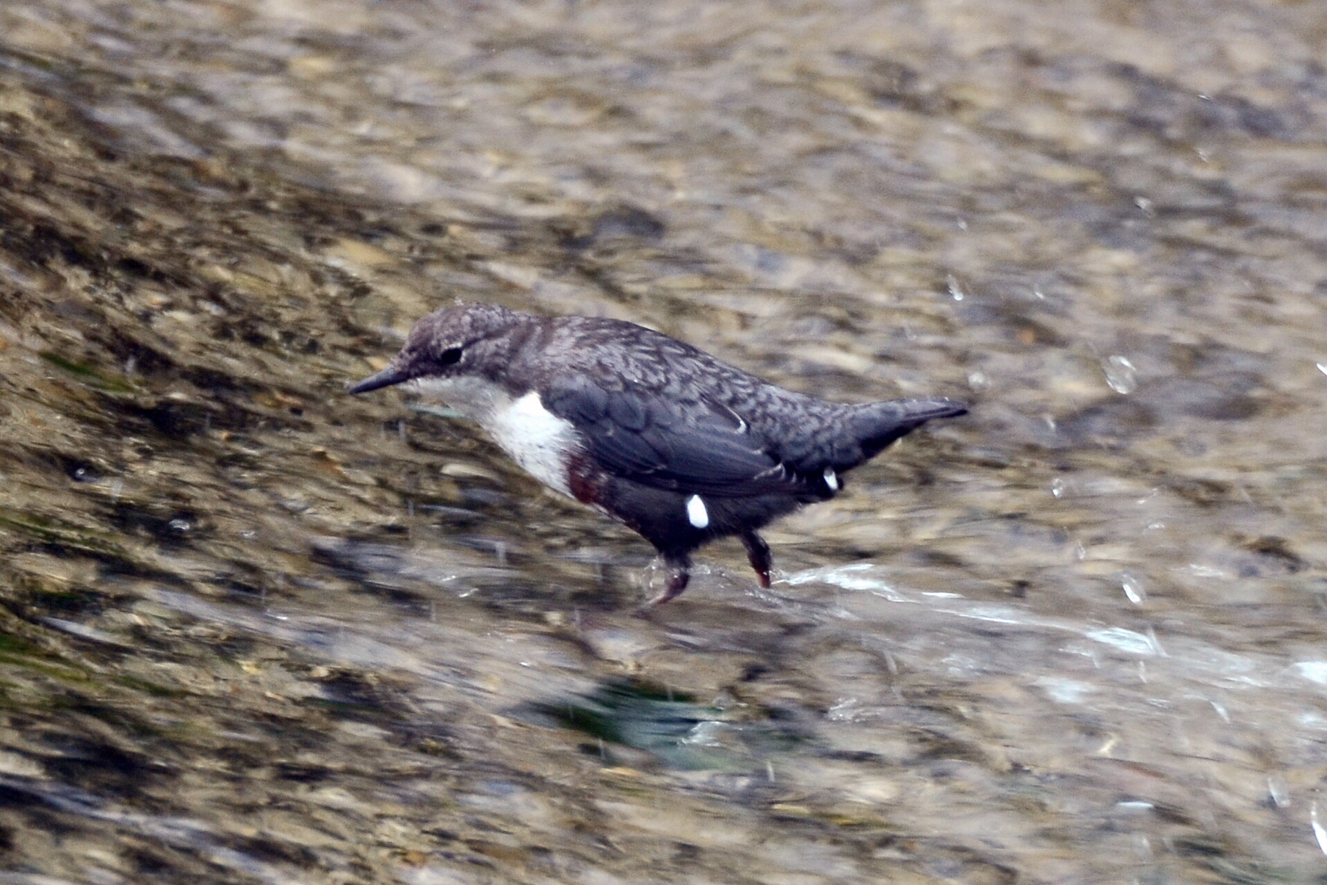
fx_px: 33172
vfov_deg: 1.5
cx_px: 664
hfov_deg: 2.3
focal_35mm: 900
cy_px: 442
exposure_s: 1/250
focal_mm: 600
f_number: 7.1
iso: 500
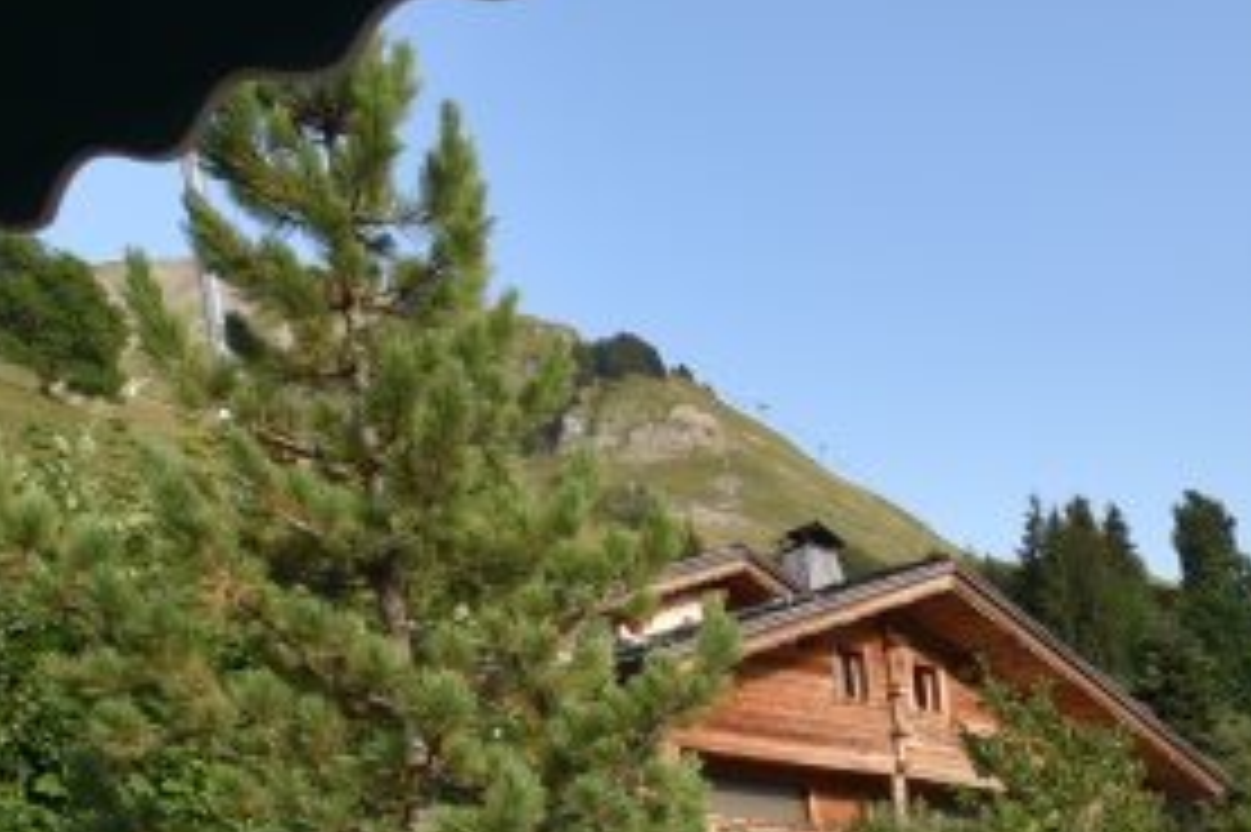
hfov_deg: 29.6
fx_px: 1875
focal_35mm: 54
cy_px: 1455
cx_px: 1624
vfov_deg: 19.4
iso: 100
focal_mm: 10
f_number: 6.3
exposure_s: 1/160
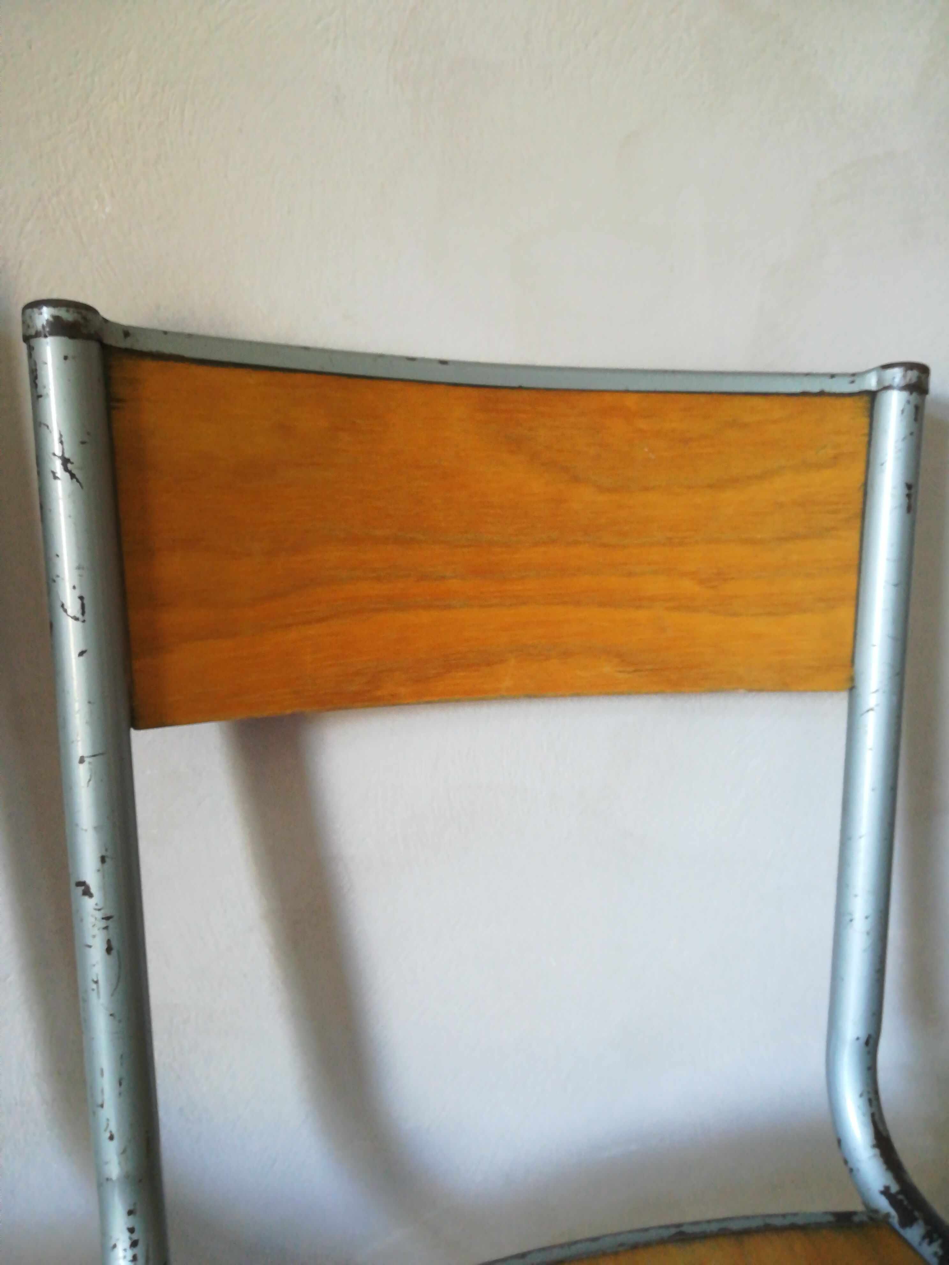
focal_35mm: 26
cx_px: 474
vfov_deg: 67.3
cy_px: 632
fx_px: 950
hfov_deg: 53.1
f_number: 2.2
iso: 320
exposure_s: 1/25
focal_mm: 3.83
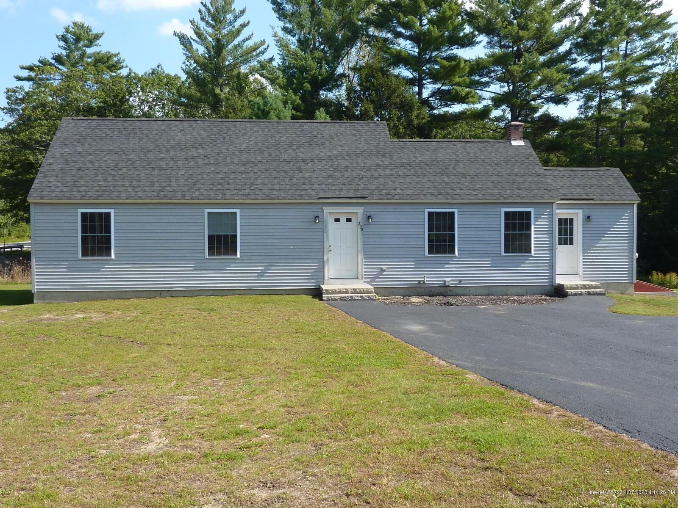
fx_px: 646
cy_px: 254
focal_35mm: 33
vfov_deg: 42.9
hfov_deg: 55.4
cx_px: 339
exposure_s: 1/320
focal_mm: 4.1
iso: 80
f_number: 4
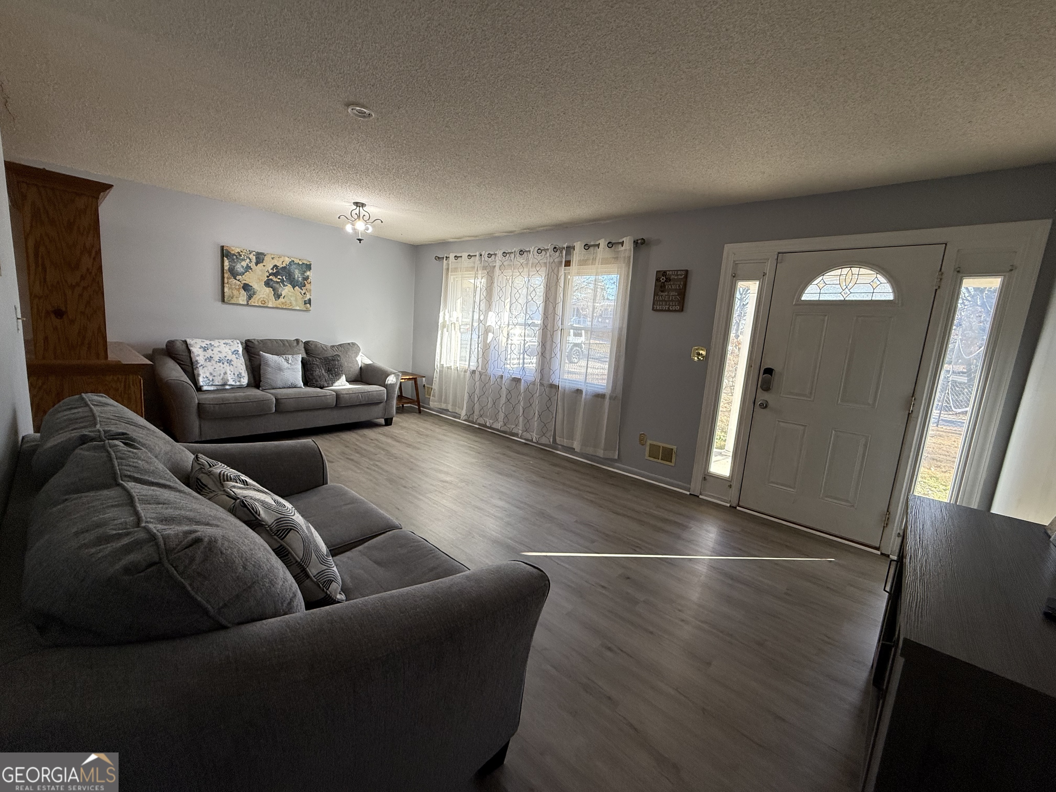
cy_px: 396
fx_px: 427
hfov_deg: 102.1
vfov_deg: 85.7
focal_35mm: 14
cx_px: 528
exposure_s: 1/120
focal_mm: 2.22
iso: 125
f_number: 2.2
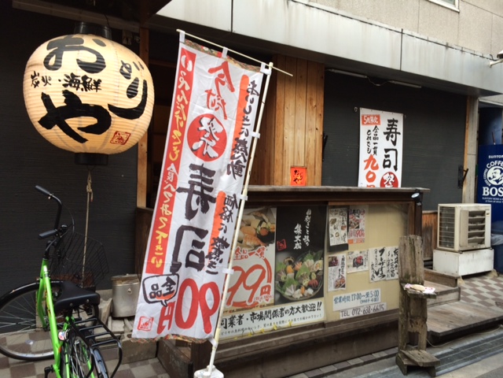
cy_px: 189
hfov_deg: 60.0
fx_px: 436
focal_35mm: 30
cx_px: 252
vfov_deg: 46.8
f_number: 2.2
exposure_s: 1/60
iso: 40
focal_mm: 4.12
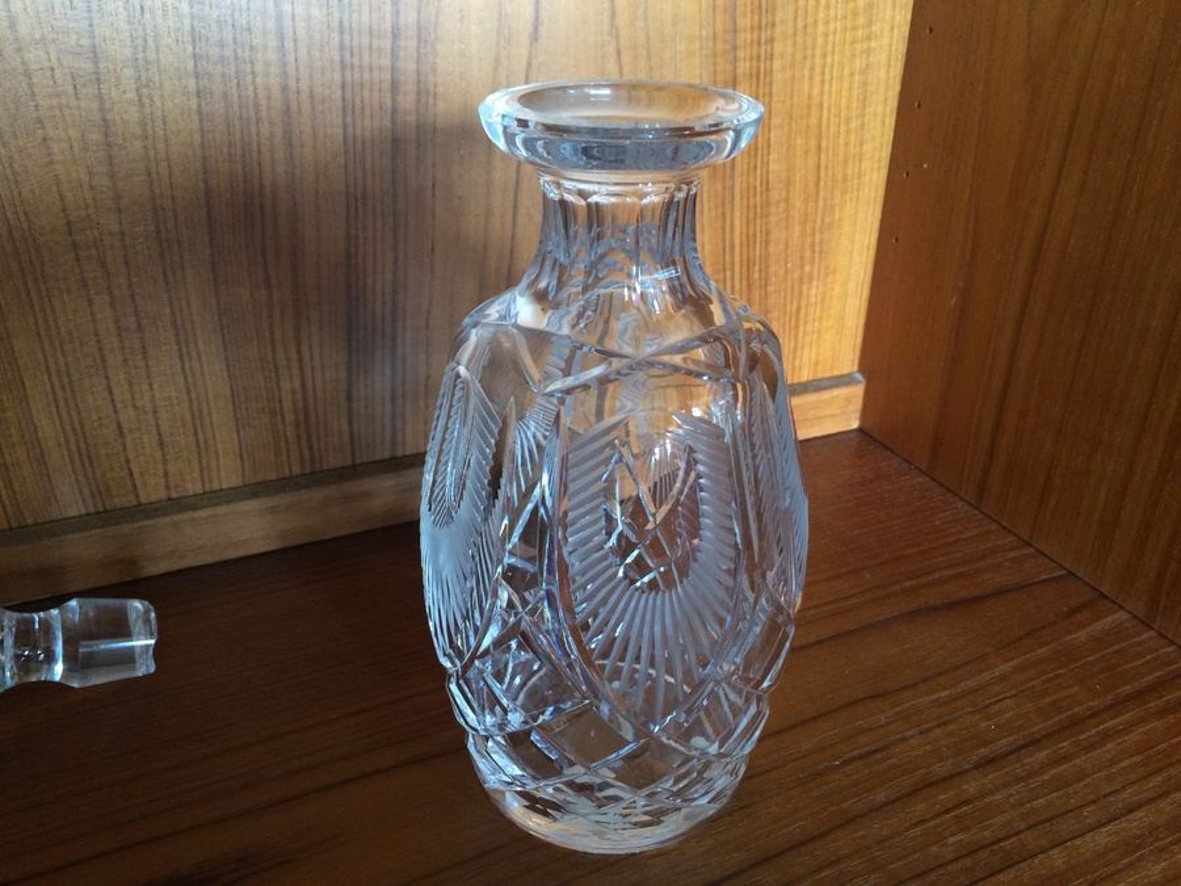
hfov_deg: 60.0
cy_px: 443
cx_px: 590
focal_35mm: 30
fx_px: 1024
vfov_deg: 46.8
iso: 200
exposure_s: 1/30
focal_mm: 4.12
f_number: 2.2
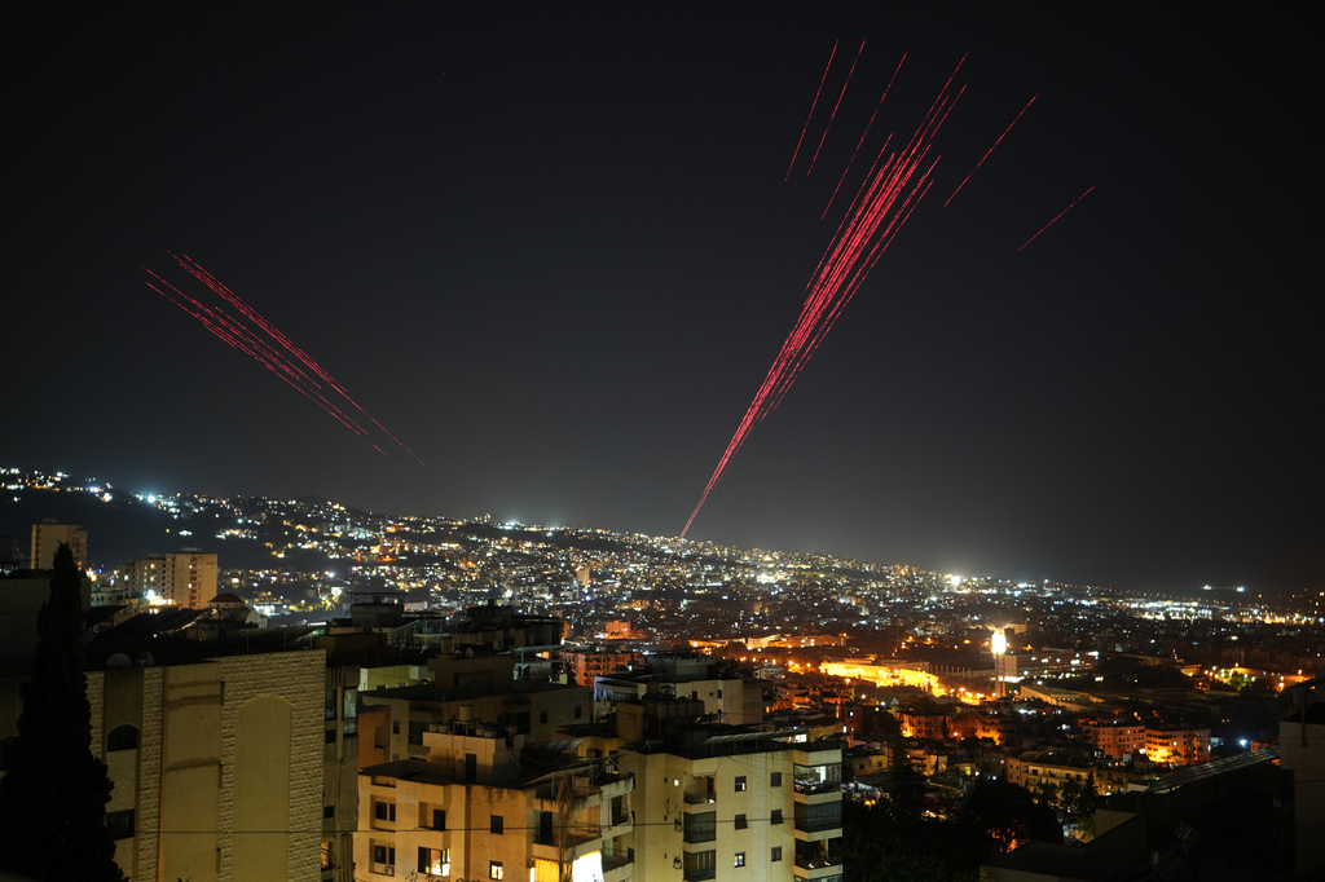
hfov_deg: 54.4
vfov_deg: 37.8
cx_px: 662
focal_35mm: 35
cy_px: 441
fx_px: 1288
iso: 400
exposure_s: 2.5
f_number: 2.8
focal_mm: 35
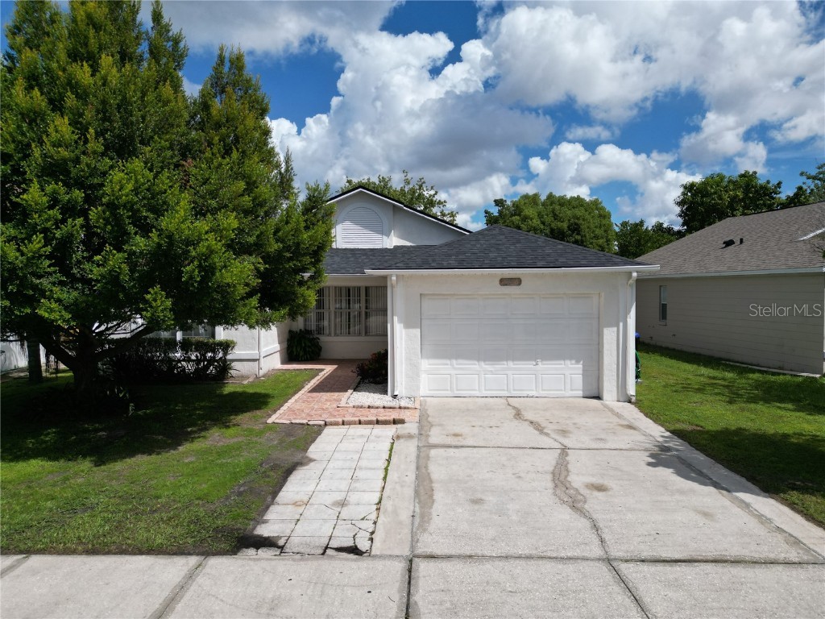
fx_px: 572
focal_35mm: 24
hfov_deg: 71.6
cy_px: 310
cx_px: 412
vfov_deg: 56.8
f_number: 1.7
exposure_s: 1/6000
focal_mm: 6.72
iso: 120
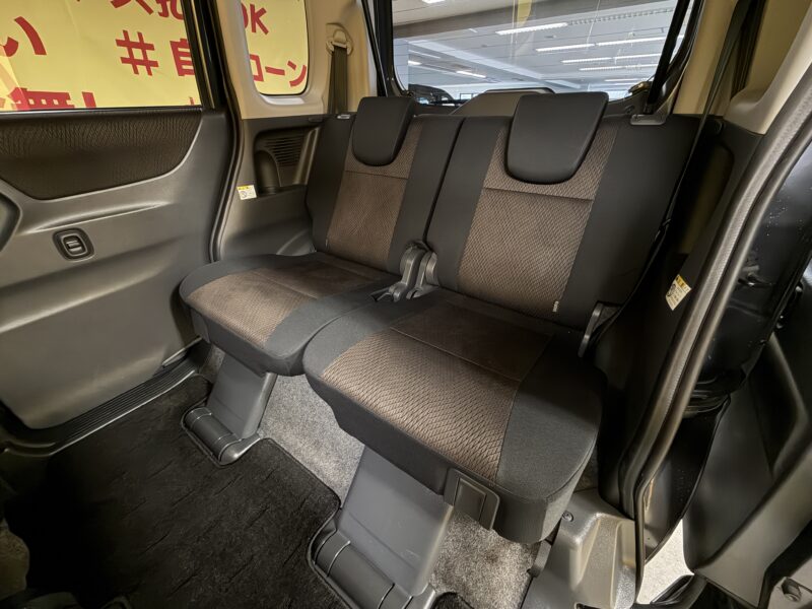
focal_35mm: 14
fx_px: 328
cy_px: 304
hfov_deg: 102.1
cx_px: 406
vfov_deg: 85.7
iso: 640
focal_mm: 2.22
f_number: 2.2
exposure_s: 1/13
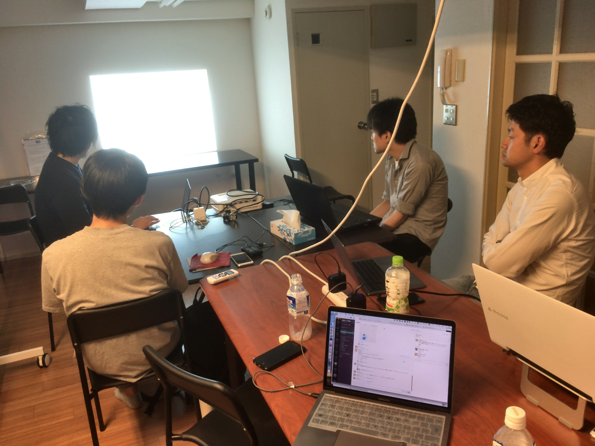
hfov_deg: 61.7
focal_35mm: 29
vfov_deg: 48.2
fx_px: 498
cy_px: 223
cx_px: 298
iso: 100
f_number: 2.2
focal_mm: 4.15
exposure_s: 1/20
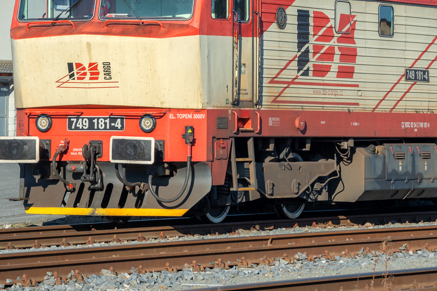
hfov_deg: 9.4
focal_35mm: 218
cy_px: 21
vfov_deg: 6.3
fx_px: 2646
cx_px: 268
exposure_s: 1/800
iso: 125
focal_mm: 75
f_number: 9
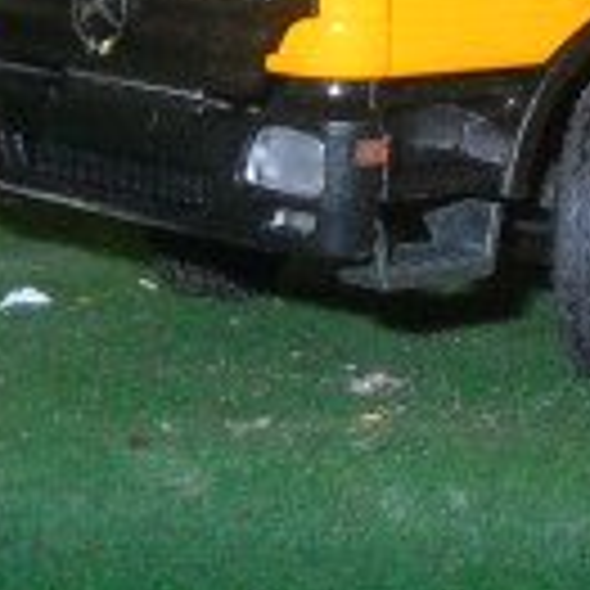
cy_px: -36
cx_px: 752
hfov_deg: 9.7
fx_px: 3413
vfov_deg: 9.8
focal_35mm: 177
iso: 565
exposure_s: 1/30
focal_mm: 6.72
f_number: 5.5
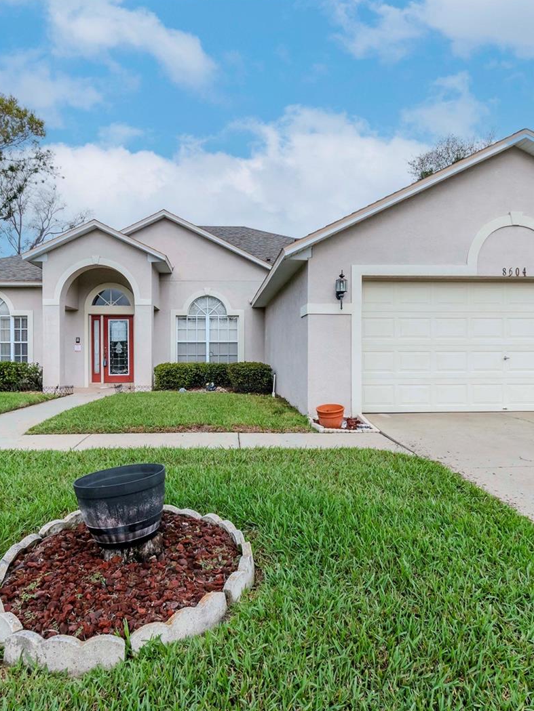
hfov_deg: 61.0
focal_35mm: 22
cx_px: 241
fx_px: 452
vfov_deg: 76.4
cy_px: 357
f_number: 7.1
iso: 500
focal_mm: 10
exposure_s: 1/1250
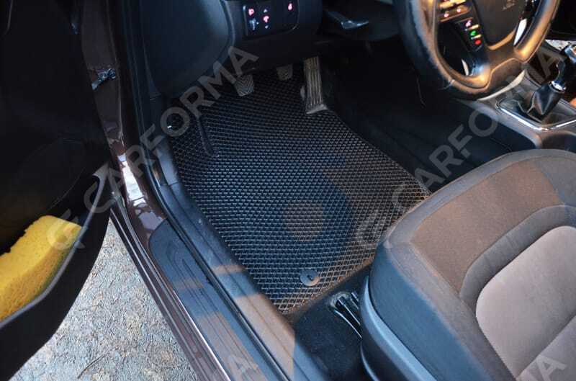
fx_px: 431
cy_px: 190
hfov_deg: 67.5
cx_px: 288
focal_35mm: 27
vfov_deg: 47.7
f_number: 3.5
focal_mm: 18
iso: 3200
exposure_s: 1/6
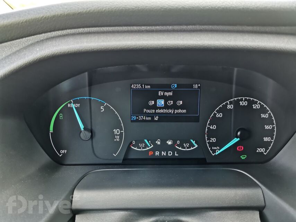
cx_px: 148
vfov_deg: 53.1
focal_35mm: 26
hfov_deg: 67.3
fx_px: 222
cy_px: 111
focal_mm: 4.66
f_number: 1.4
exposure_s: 1/100
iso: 100
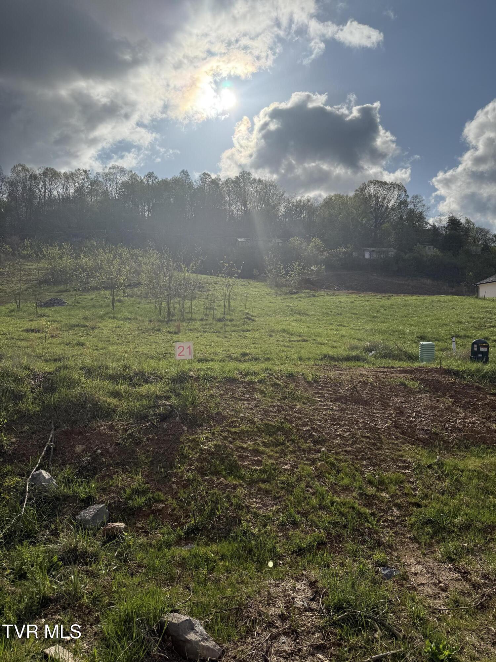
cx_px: 248
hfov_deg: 56.8
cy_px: 331
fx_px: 459
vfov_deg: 71.6
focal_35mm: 24
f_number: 1.78
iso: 80
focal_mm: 6.76
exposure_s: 1/14286
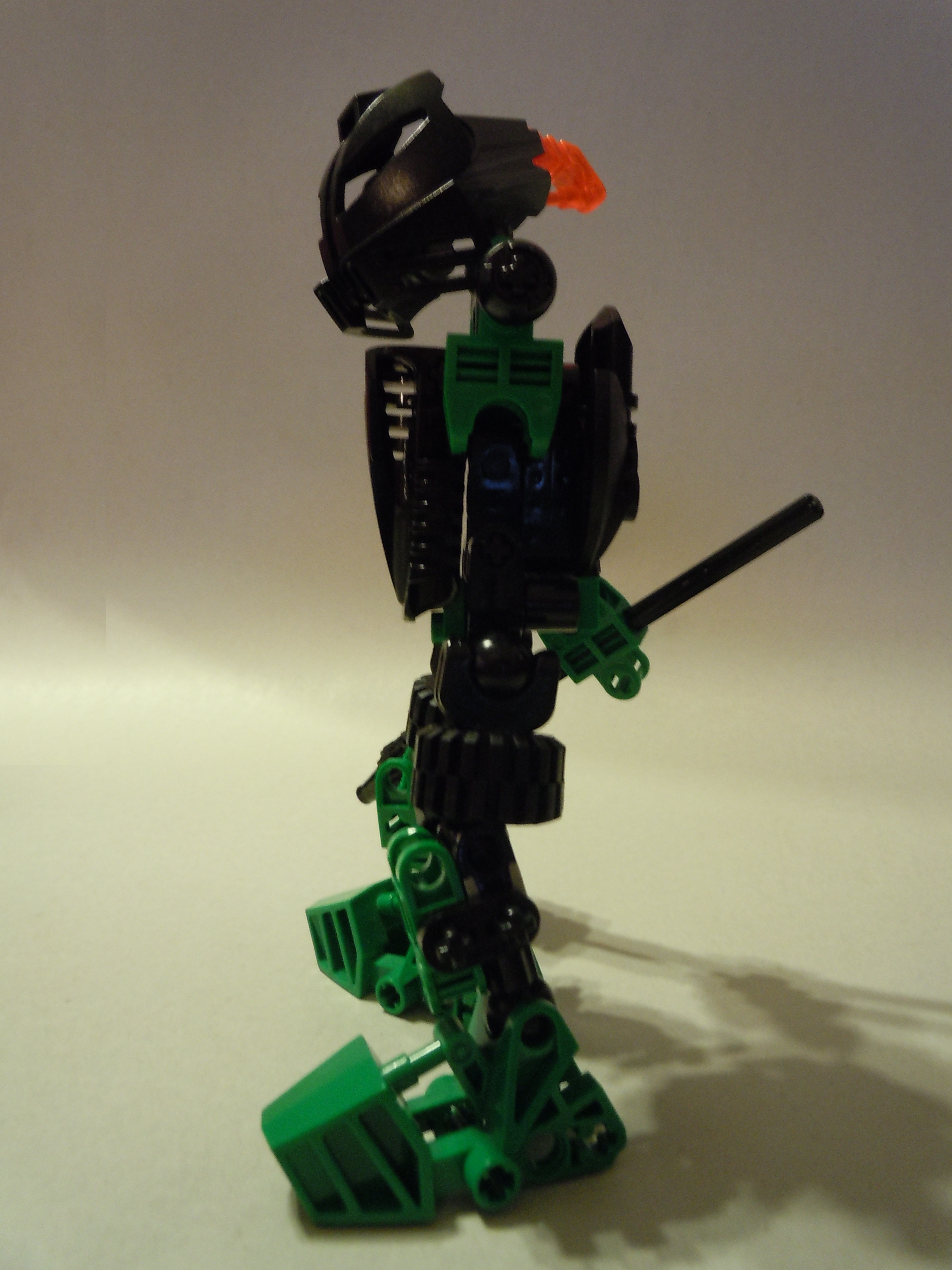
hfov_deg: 49.7
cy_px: 635
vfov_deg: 63.4
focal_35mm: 28
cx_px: 476
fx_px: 1027
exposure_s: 1/10
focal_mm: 5
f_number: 3.7
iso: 400
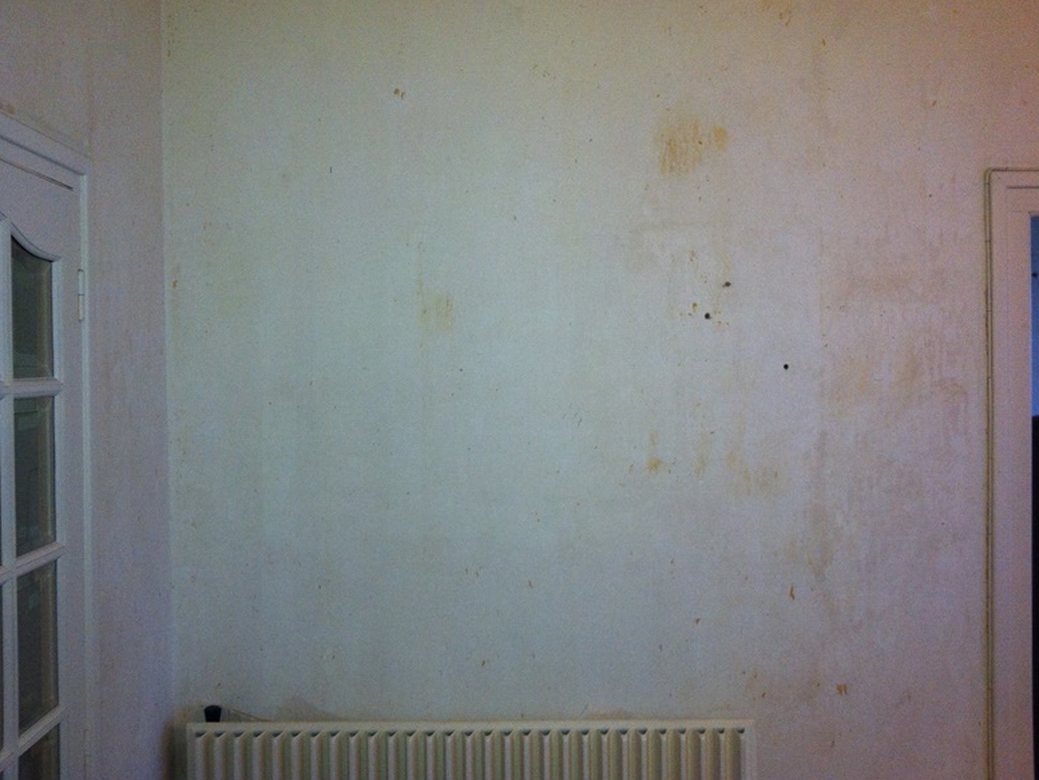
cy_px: 395
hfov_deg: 51.3
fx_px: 1081
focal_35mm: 36
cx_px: 517
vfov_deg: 39.7
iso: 160
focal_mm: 3.85
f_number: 2.8
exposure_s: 1/17
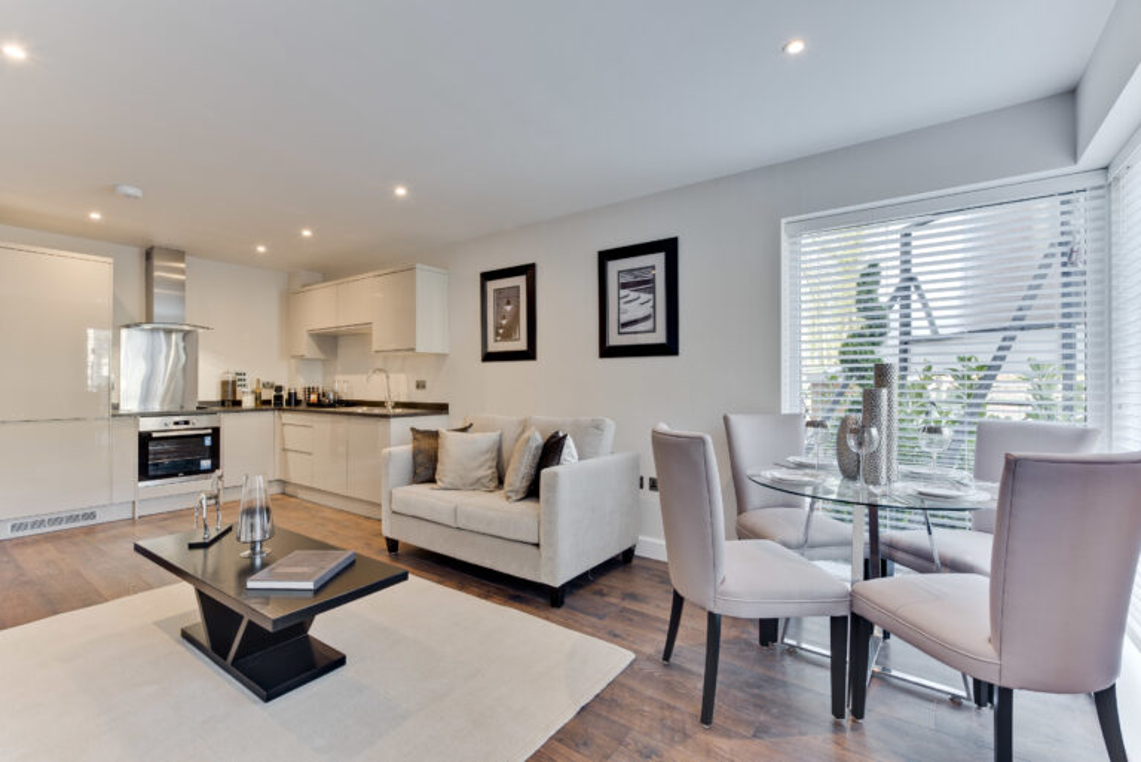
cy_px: 381
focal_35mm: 16
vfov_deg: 73.8
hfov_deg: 96.7
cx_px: 570
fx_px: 507
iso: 64
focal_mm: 16
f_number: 13
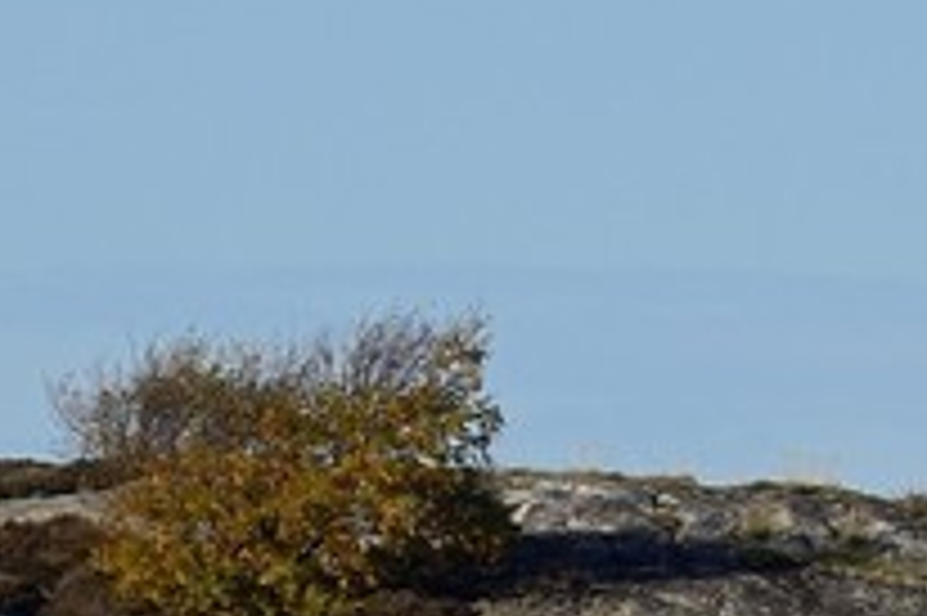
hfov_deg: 1.3
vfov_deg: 0.9
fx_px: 39957
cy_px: 967
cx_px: 3411
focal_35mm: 1553
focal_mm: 200
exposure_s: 1/500
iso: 200
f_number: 11
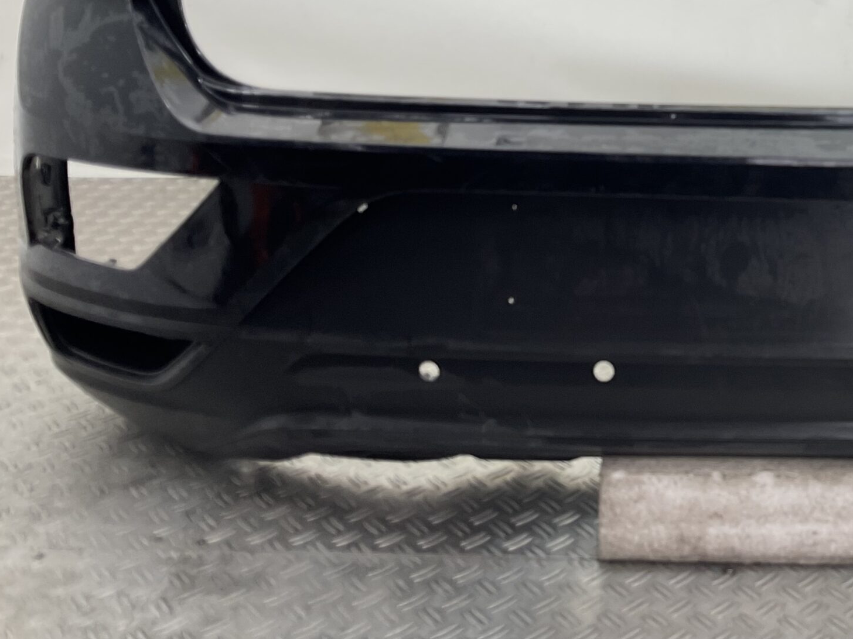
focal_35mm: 51
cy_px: 80
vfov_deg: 27.7
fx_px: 1257
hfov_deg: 35.7
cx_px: 736
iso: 20
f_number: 1.8
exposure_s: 1/100
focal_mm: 3
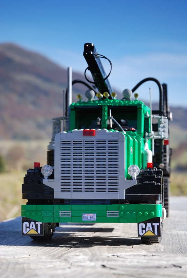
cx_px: 94
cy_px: 139
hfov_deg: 19.0
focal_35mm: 72
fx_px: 559
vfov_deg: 28.0
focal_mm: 48
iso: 200
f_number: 4.5
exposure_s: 1/320
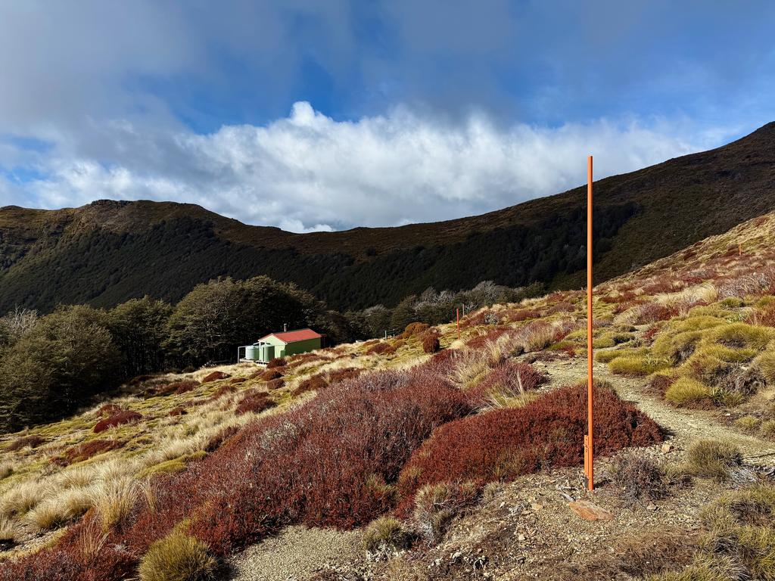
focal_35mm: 24
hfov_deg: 71.6
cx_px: 388
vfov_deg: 56.8
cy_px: 290
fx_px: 537
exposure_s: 1/3953
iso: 80
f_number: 1.78
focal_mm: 6.76
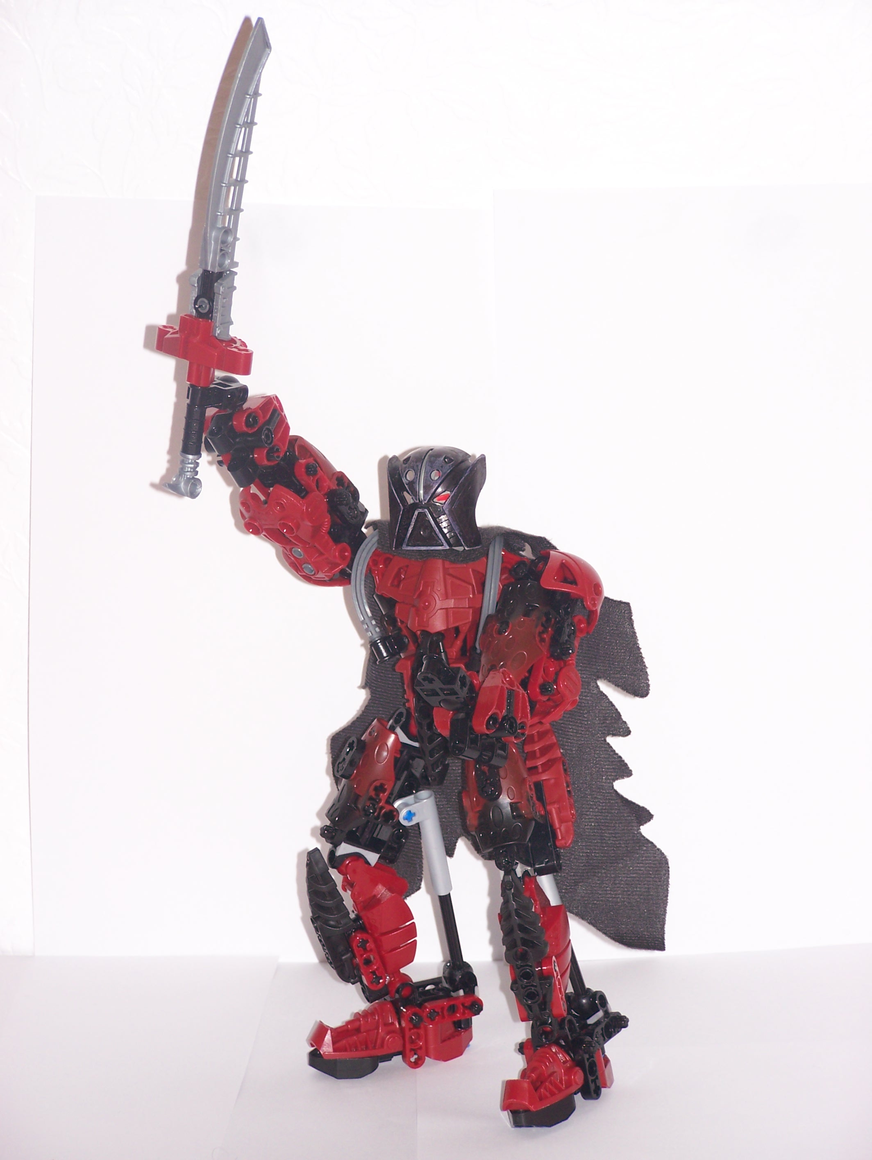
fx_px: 4663
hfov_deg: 10.7
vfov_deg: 14.2
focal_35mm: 139
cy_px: 580
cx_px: 436
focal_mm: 23.1
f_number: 3.2
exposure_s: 1/100
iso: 80
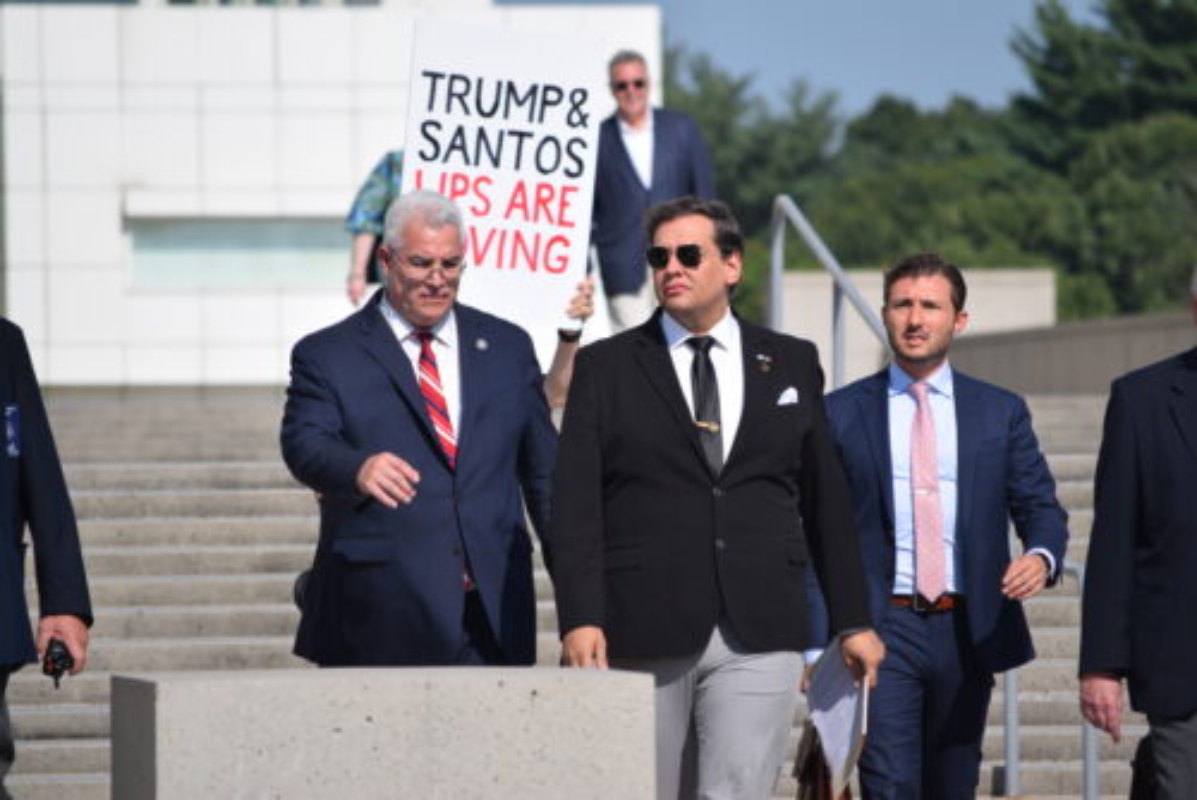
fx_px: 9980
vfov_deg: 4.6
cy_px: 400
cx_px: 598
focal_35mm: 300
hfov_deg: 6.9
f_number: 5.6
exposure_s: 1/2000
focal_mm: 200
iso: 200
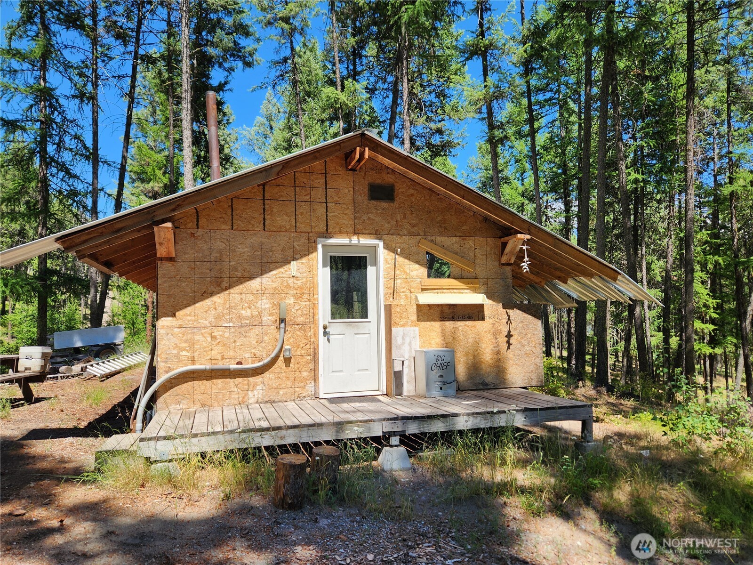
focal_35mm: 23
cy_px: 282
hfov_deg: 73.9
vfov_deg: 58.9
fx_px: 500
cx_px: 376
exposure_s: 1/861
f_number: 1.8
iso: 20
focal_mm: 5.4
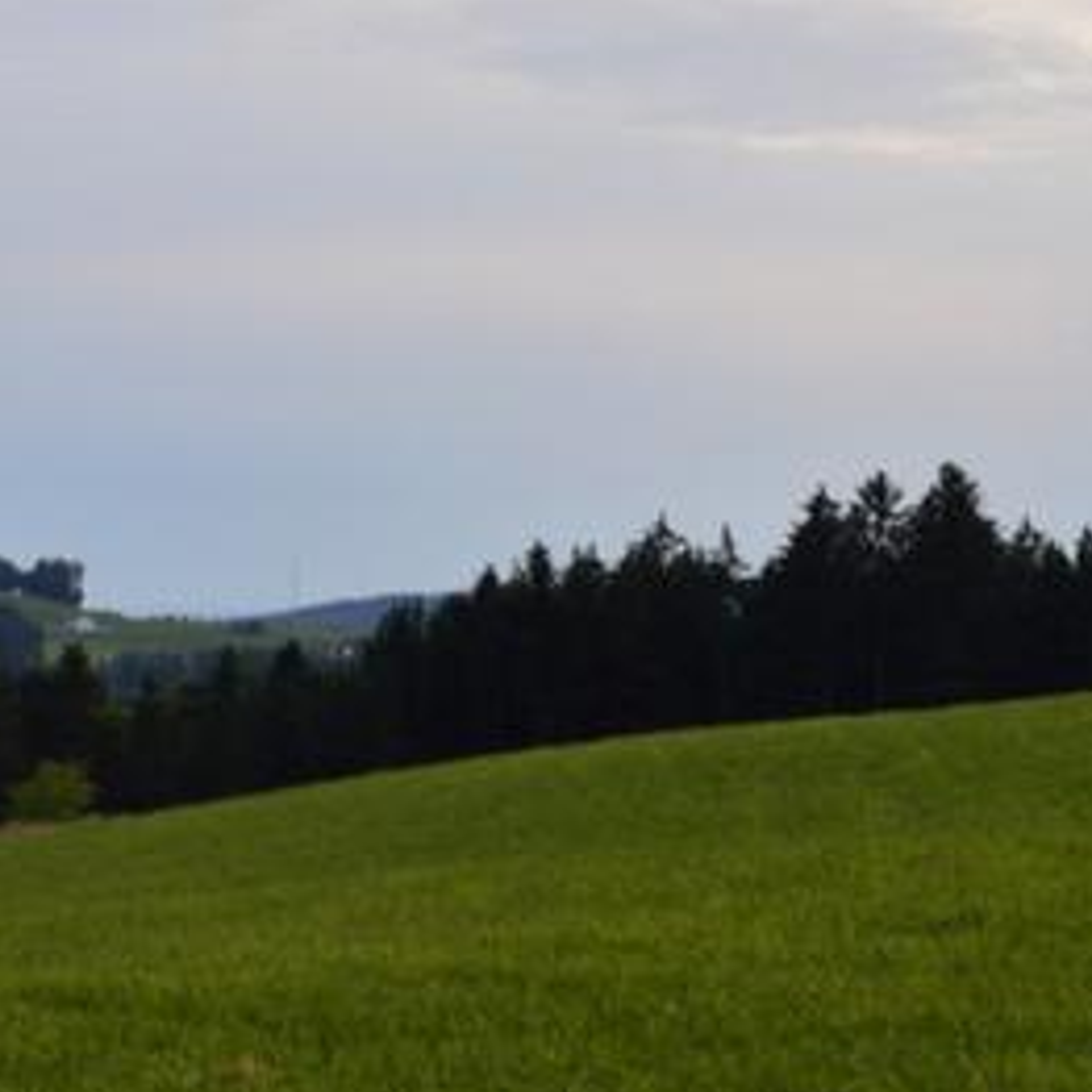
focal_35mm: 118
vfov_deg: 14.8
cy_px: 473
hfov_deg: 14.4
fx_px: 4211
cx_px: -146
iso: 400
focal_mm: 38
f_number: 10
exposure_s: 1/200
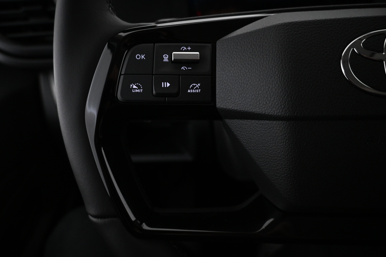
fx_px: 273
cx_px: 193
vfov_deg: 50.4
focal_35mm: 26
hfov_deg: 70.4
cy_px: 128
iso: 1600
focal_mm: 17
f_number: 3.5
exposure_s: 1/50
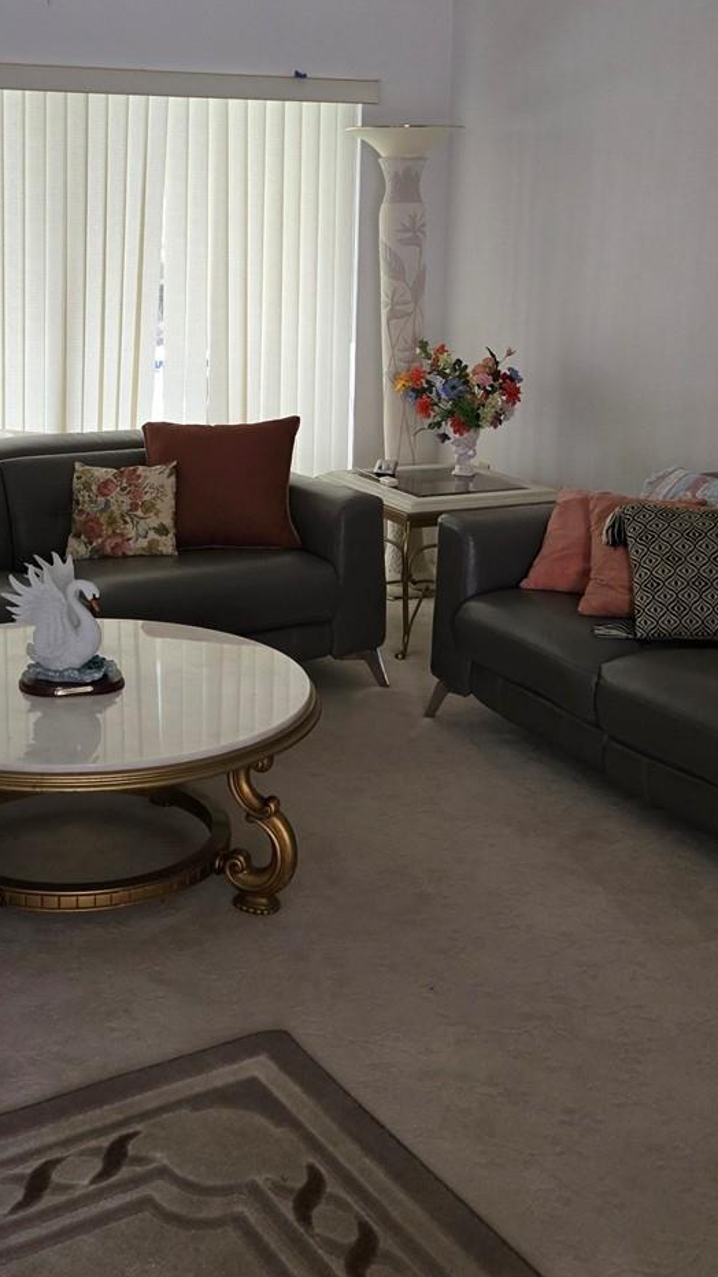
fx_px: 1456
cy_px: 478
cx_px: 236
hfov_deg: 27.5
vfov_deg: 46.9
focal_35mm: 43
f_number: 1.8
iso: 640
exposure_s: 1/60
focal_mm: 5.4
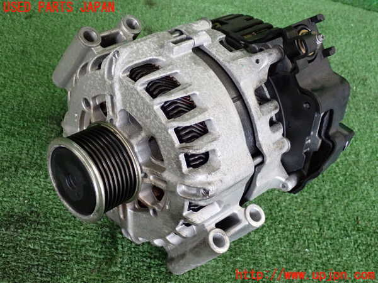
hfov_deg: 38.2
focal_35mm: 50
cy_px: 142
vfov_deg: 29.1
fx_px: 546
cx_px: 189
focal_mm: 9.01
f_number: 3.2
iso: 1000
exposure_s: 1/125
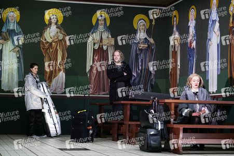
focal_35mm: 85
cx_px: 117
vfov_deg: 16.0
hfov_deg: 23.9
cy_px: 78
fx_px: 552
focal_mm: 85
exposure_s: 1/125
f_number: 4
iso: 1600
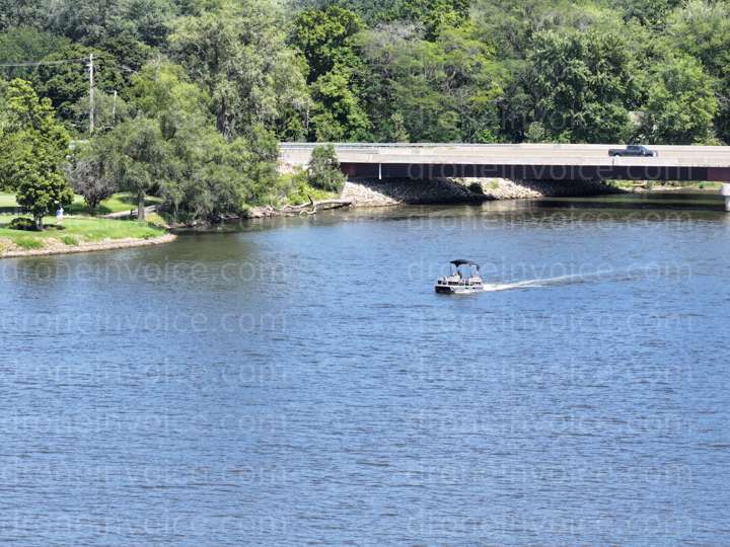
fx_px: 3501
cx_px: 365
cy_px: 274
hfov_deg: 11.9
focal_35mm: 166
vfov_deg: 8.9
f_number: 3.4
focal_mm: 30.71
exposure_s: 1/240
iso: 100
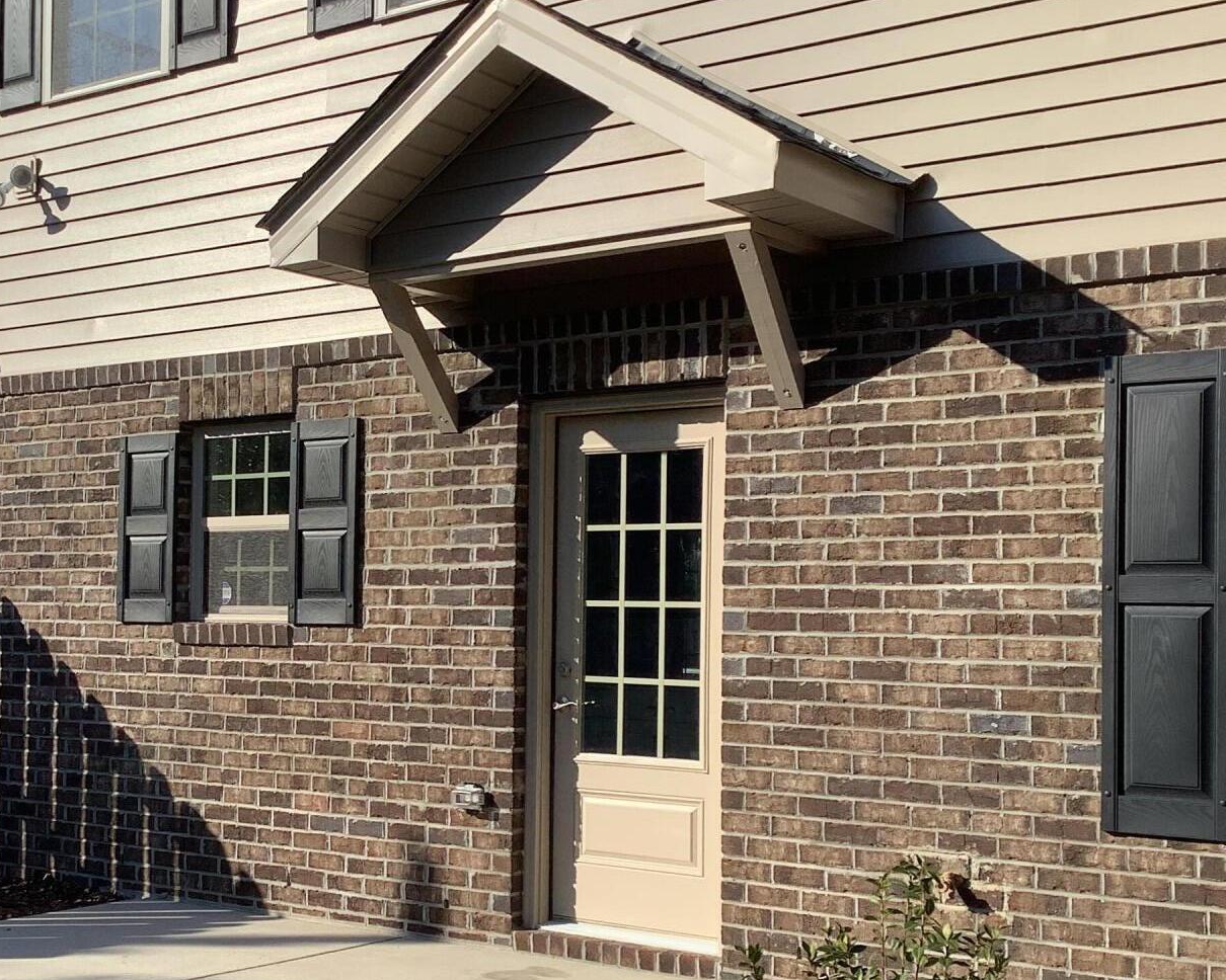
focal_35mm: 50
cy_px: 562
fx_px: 1814
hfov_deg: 36.8
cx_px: 375
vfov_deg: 30.2
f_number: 2.4
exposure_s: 1/1164
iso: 25
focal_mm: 3.3
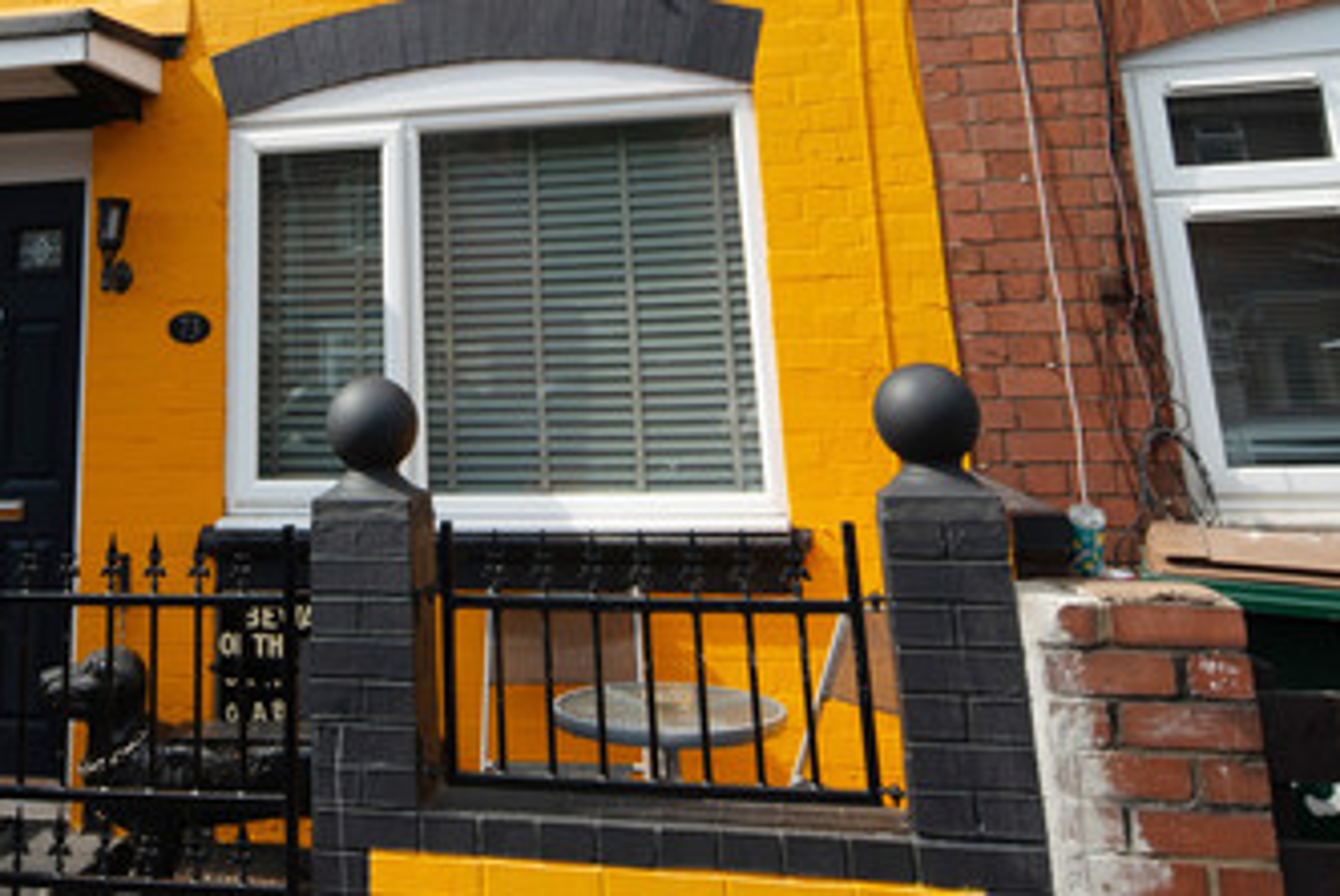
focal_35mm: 37
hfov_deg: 50.6
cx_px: 416
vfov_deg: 32.9
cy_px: -8
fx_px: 1378
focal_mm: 12
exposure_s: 1/200
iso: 100
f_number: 10
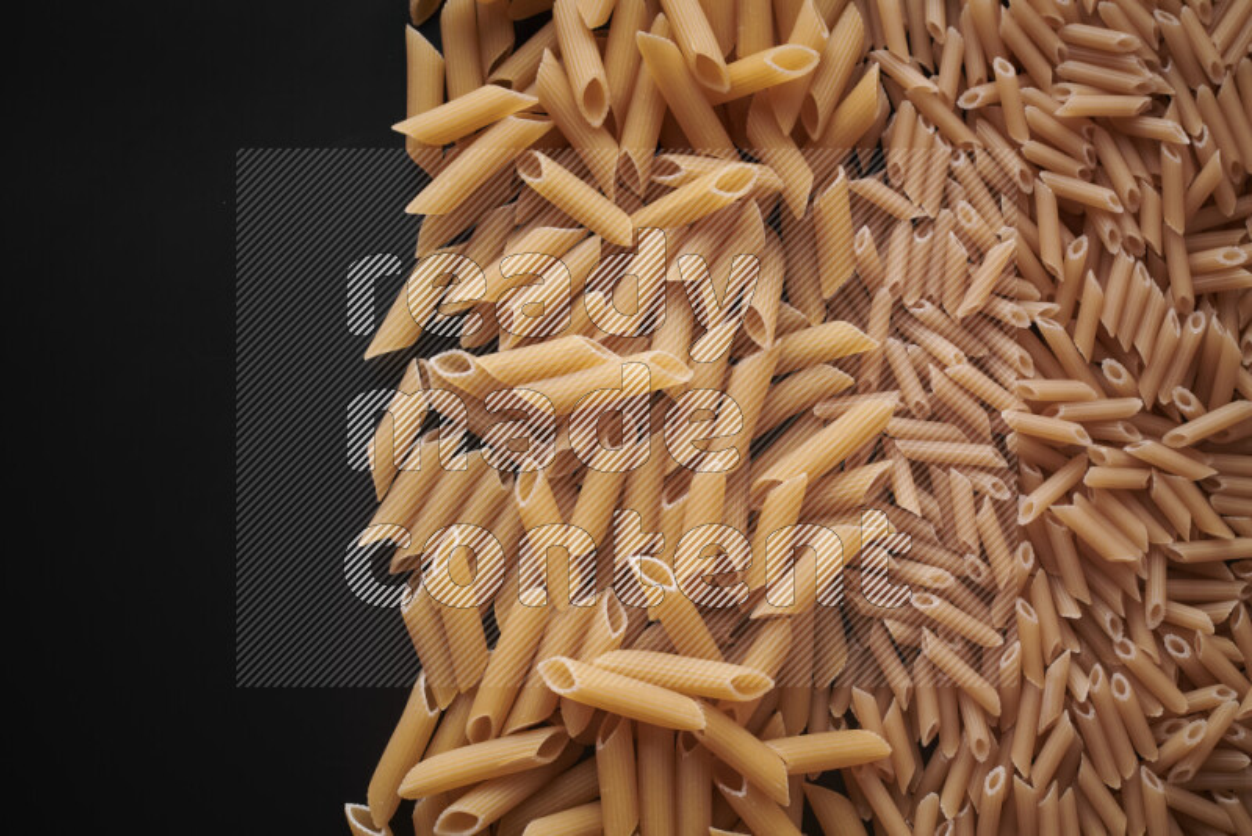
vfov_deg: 27.0
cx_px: 626
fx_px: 1739
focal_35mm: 50
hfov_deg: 39.6
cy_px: 418
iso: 160
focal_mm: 50
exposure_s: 1/100
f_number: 8
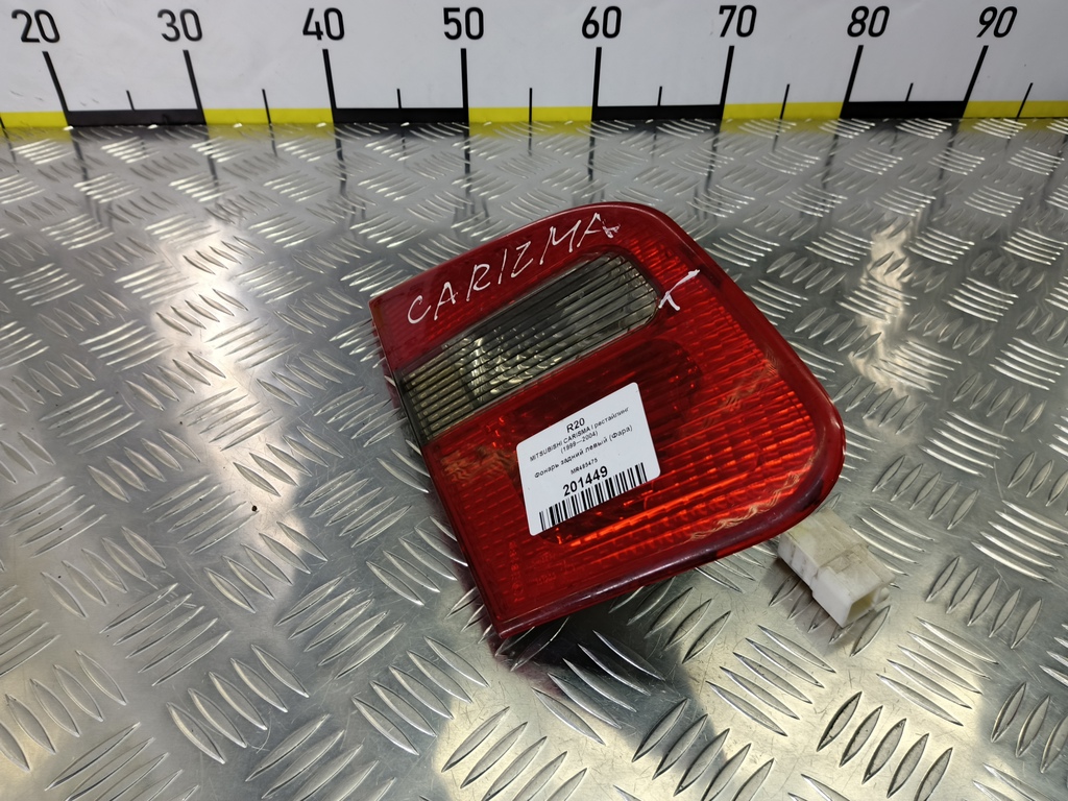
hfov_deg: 73.9
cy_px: 400
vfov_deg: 58.9
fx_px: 710
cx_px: 534
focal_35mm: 23
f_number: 1.6
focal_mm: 4.11
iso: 95
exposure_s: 1/33.3
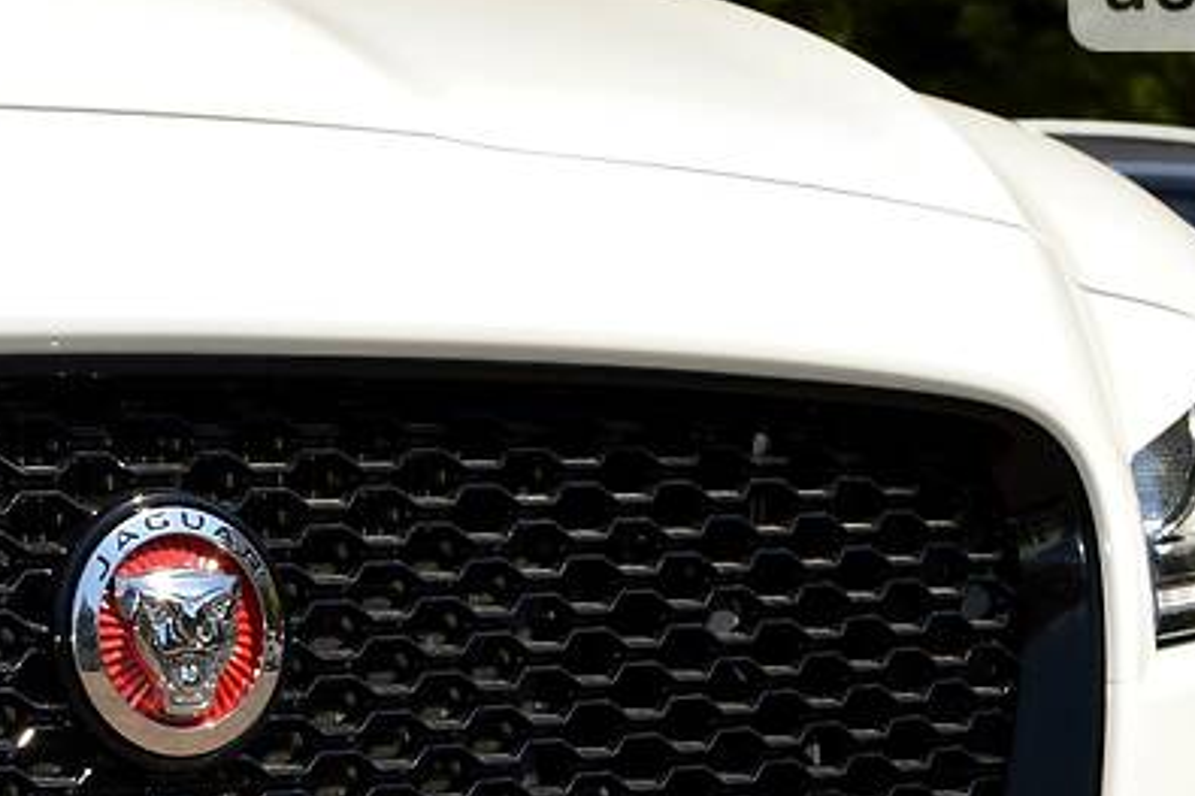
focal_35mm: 152
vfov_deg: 9.0
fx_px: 5043
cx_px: 339
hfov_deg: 13.5
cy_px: 690
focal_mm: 50
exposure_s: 1/200
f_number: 9
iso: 100
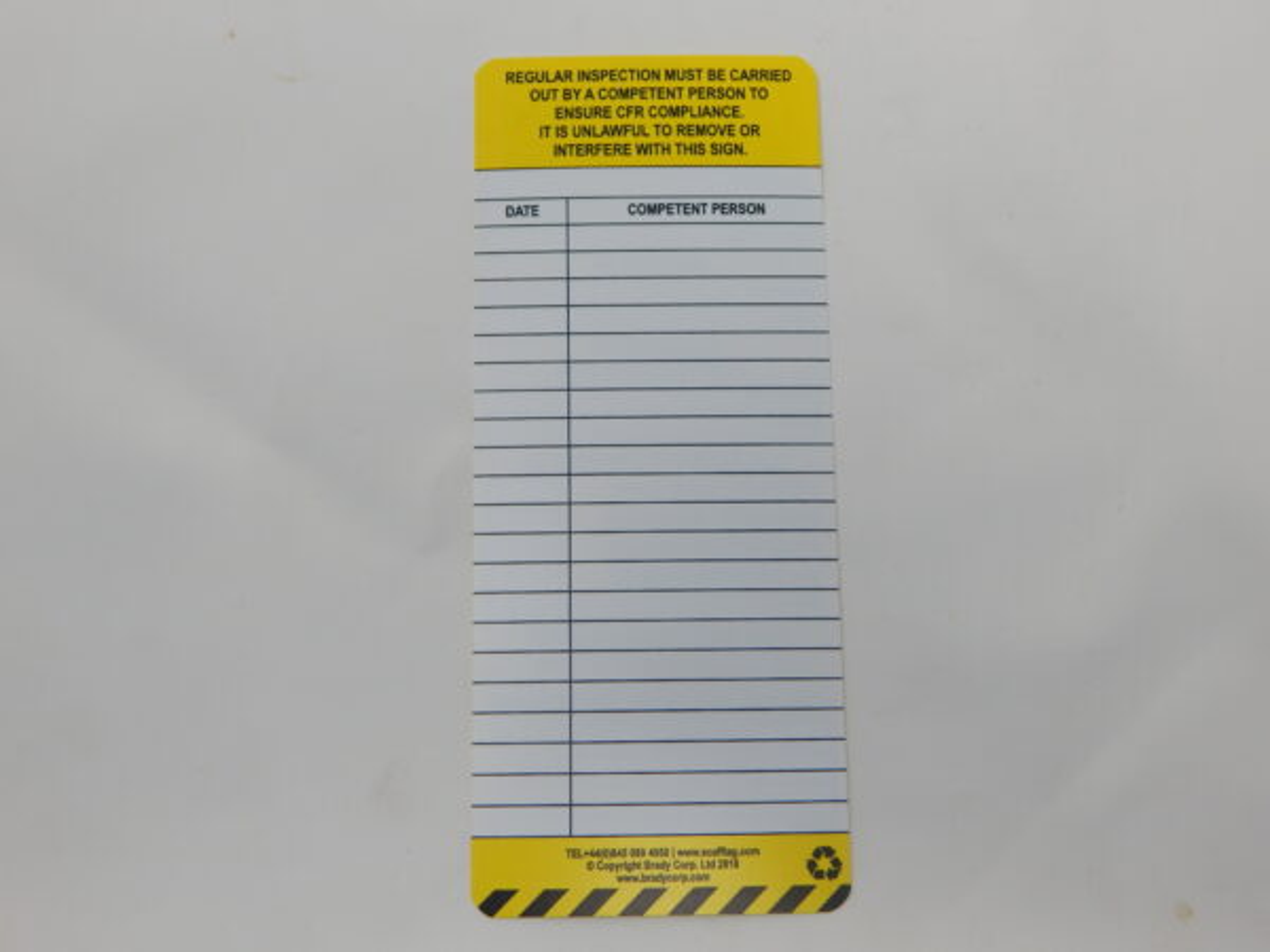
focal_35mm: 38
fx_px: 1394
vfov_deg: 37.7
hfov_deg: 49.0
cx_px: 635
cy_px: 476
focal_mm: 6.8
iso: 125
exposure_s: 1/100
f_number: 3.4
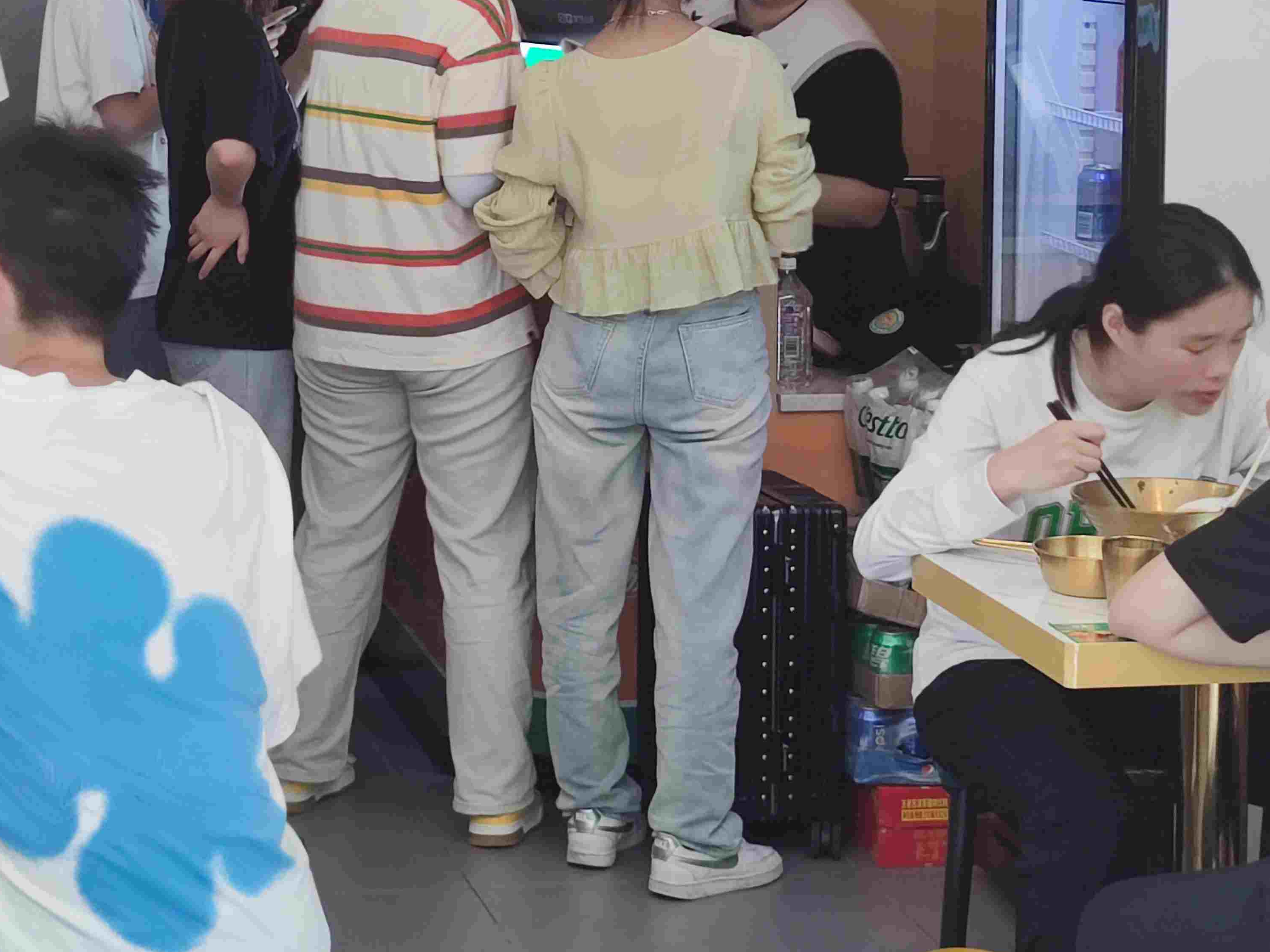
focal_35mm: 93
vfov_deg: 15.7
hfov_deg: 20.9
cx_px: 348
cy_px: 139
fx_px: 3412
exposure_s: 1/100
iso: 95
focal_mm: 6.72
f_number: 1.69
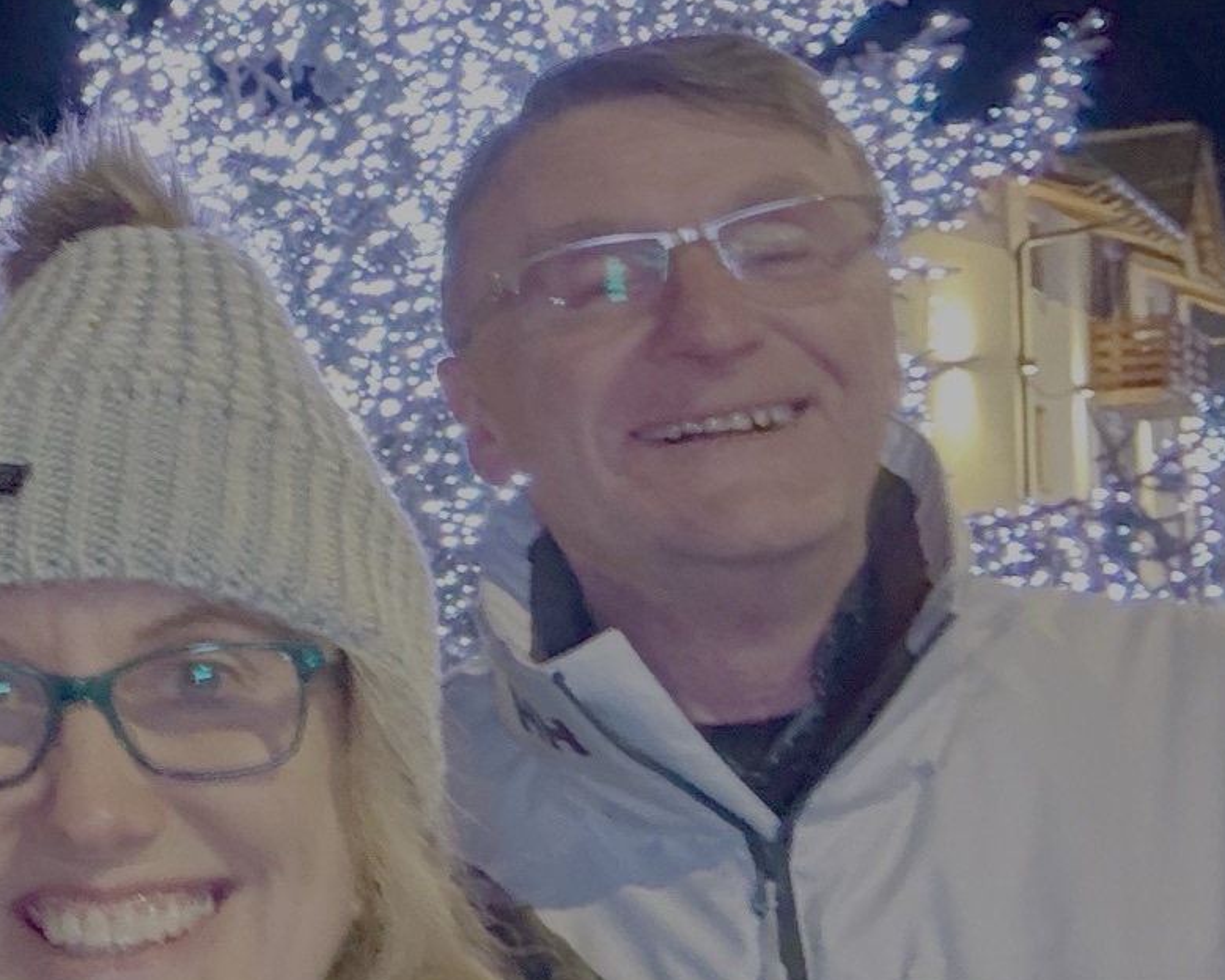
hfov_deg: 27.4
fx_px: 2139
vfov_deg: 25.8
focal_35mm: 59
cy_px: 499
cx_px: -315
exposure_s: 1/15
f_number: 1.9
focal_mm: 2.69
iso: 800
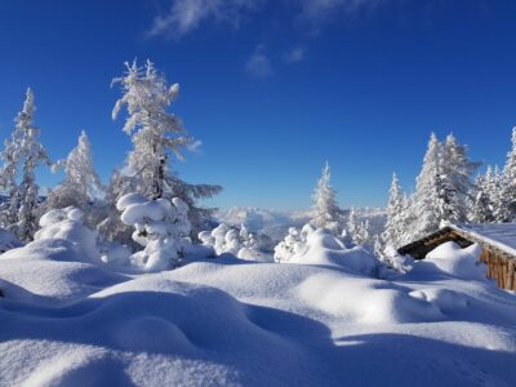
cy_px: 194
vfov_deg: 53.1
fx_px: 388
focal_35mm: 26
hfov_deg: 67.3
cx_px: 258
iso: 40
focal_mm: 4.2
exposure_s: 1/4784
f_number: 1.7
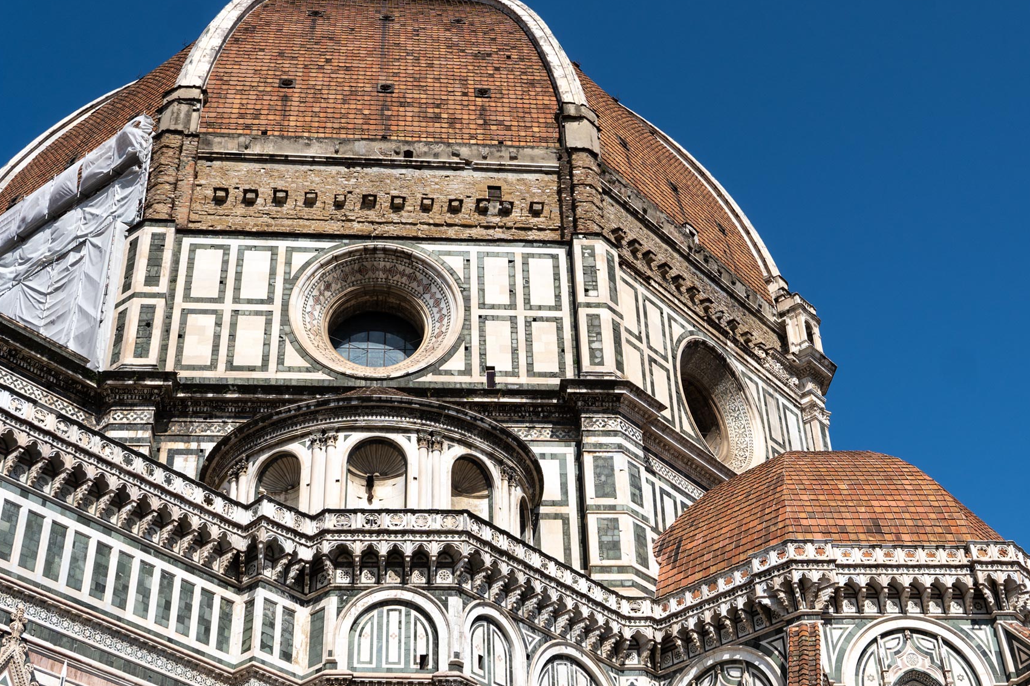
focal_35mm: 53
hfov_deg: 37.7
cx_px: 618
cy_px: 262
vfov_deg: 25.7
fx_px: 1502
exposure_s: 1/1250
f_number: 5.6
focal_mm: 27.6
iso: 100
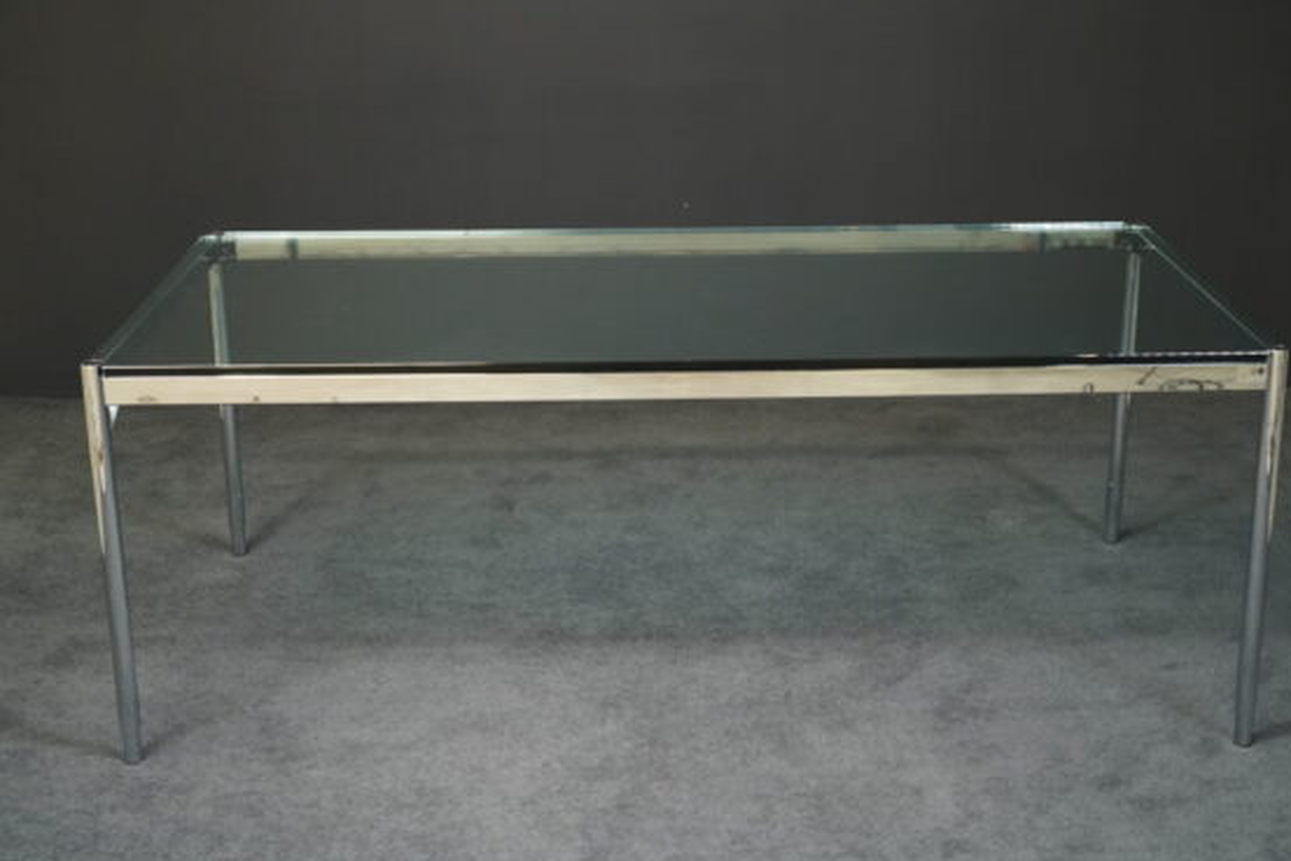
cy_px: 422
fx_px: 1829
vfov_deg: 26.5
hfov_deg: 38.9
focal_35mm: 51
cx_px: 663
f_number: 6.3
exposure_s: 1/100
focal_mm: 47
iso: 5000
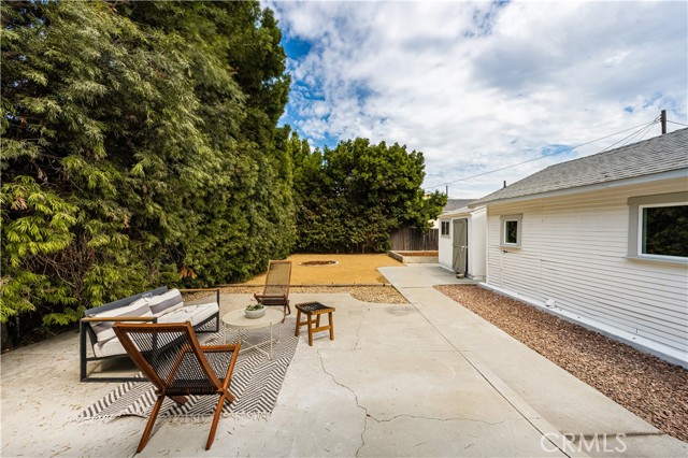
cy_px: 229
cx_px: 344
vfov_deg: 81.1
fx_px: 267
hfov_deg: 104.3
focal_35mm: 14
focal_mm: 14
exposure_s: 1/200
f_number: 13
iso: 100
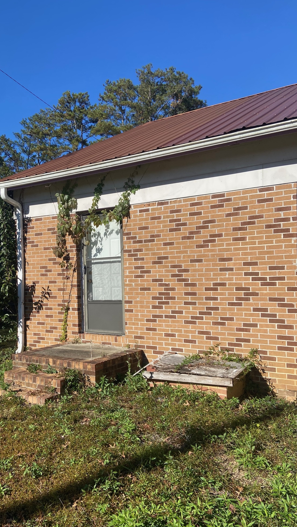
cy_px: 268
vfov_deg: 66.1
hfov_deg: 39.8
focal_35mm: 29
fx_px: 406
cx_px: 103
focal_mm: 4.25
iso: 32
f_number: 1.8
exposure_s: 1/2513
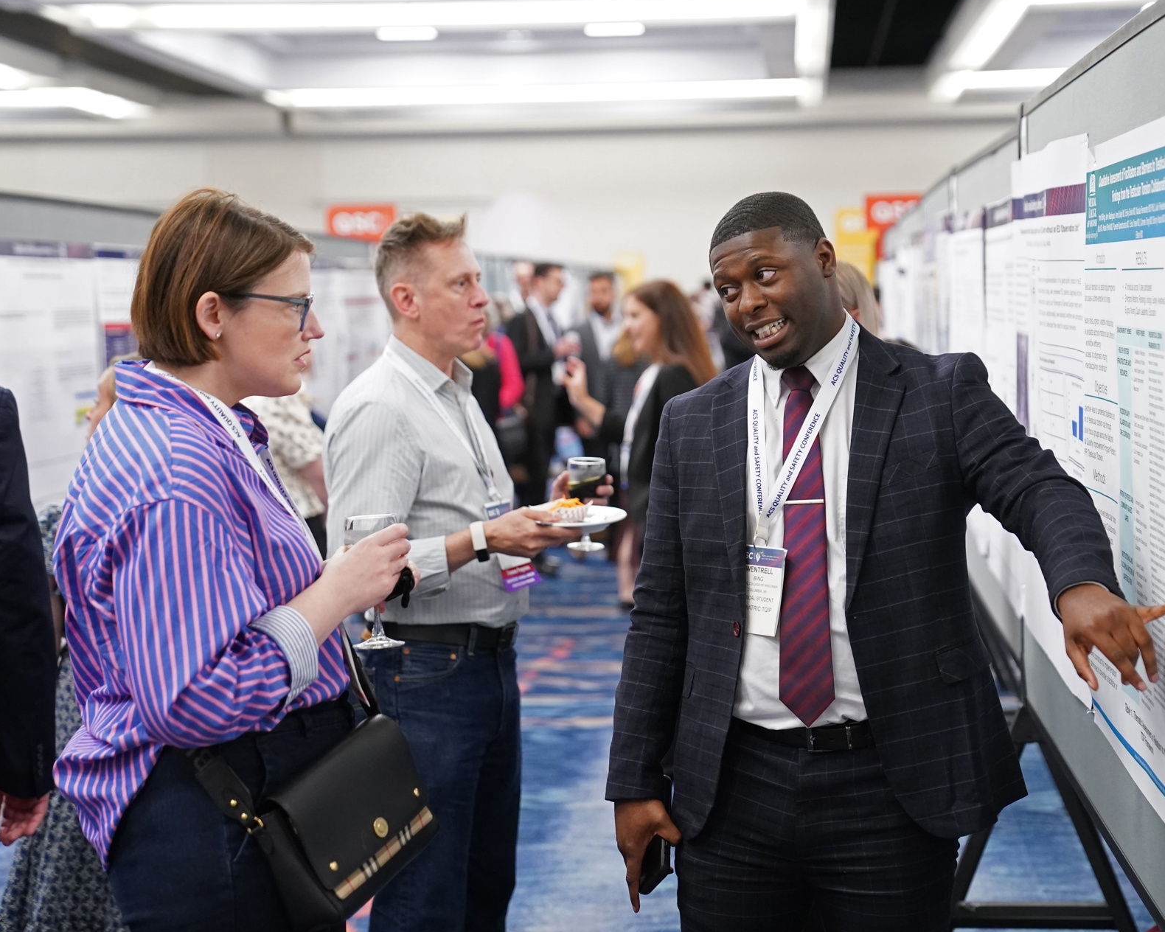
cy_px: 462
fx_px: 2517
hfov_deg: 26.0
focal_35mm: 73
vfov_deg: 21.0
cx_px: 682
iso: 4000
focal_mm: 64
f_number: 2.8
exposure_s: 1/200
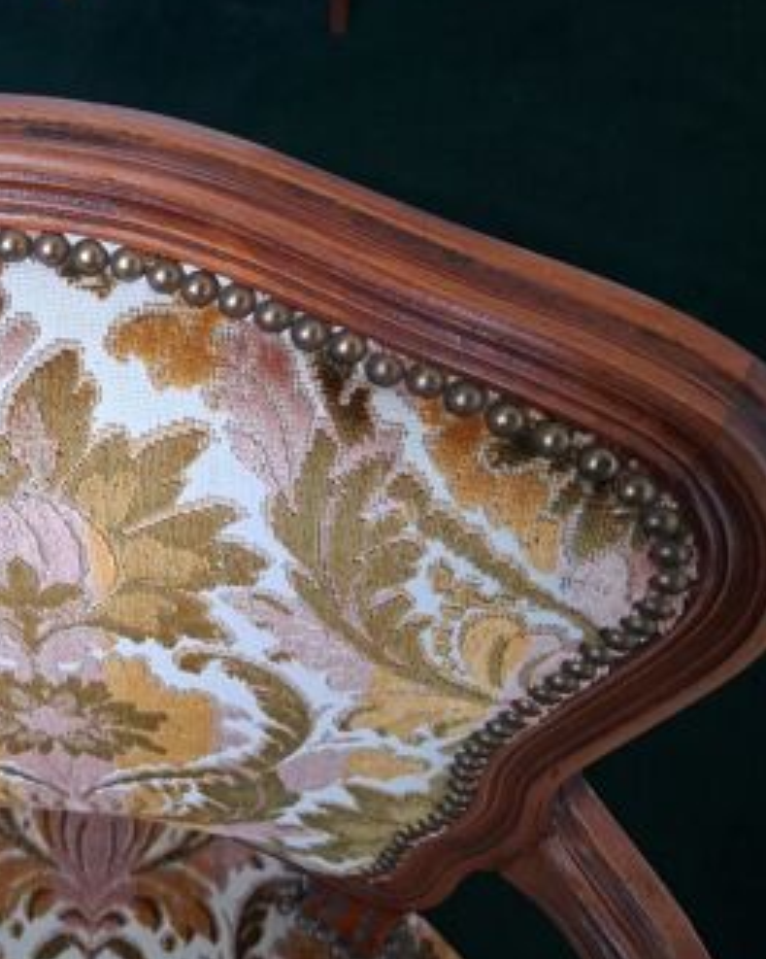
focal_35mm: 37
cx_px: 70
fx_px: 1049
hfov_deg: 37.4
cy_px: 487
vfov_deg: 49.1
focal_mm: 3.98
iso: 250
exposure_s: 1/50
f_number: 1.8
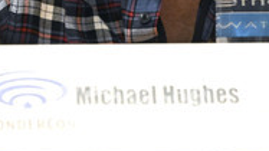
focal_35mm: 269
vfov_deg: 4.5
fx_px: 1918
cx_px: 175
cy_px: -118
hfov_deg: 8.0
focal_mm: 120
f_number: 5.6
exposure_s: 1/100
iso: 6400
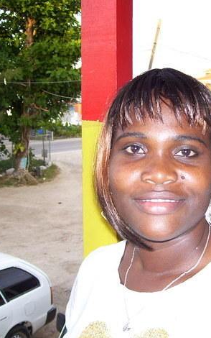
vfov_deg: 38.9
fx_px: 478
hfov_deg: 24.8
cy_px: 172
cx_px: 128
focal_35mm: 52
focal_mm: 6
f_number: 2.7
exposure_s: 1/80
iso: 80
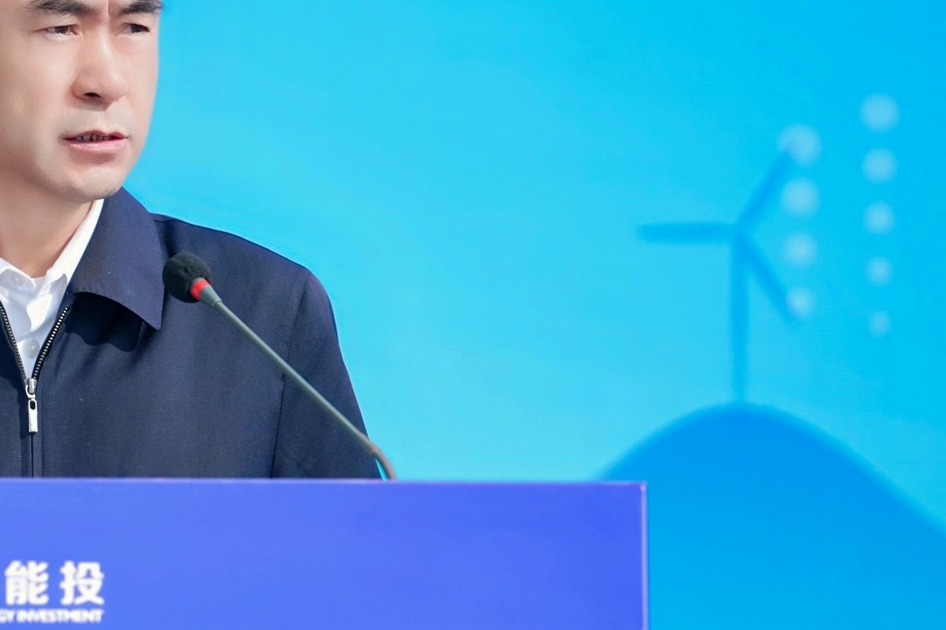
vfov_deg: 4.3
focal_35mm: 322
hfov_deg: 6.4
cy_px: 353
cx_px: 145
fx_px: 8458
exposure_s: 1/3200
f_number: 2.8
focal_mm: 138
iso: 200
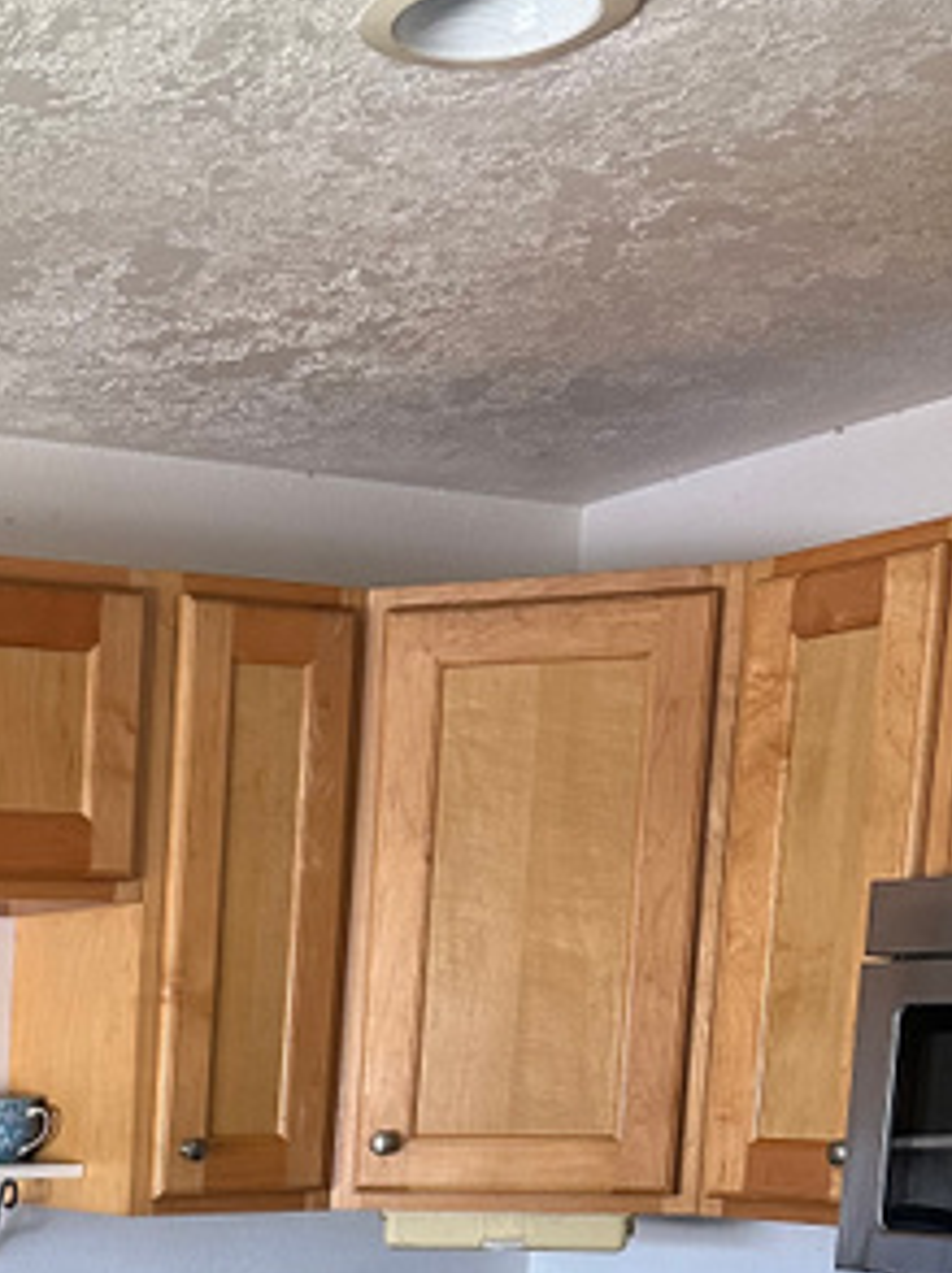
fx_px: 2315
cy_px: 1499
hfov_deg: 21.1
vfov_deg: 27.4
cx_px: -291
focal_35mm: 63
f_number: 1.78
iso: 320
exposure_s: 1/60
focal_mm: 6.86
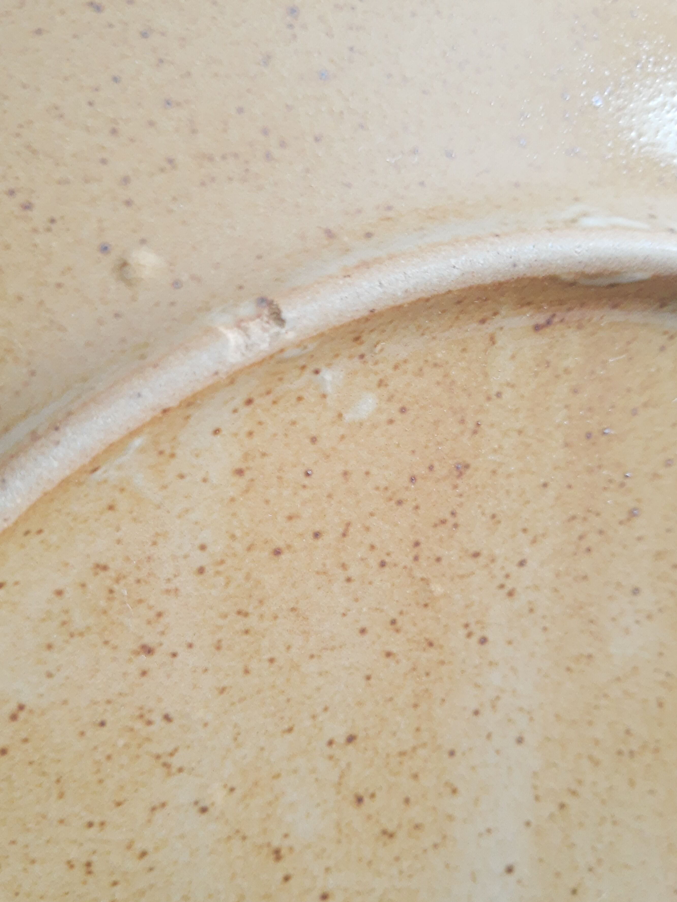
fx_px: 782
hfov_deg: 46.8
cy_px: 462
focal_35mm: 30
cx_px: 321
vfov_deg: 60.0
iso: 427
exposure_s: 1/33
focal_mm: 3.95
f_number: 1.8
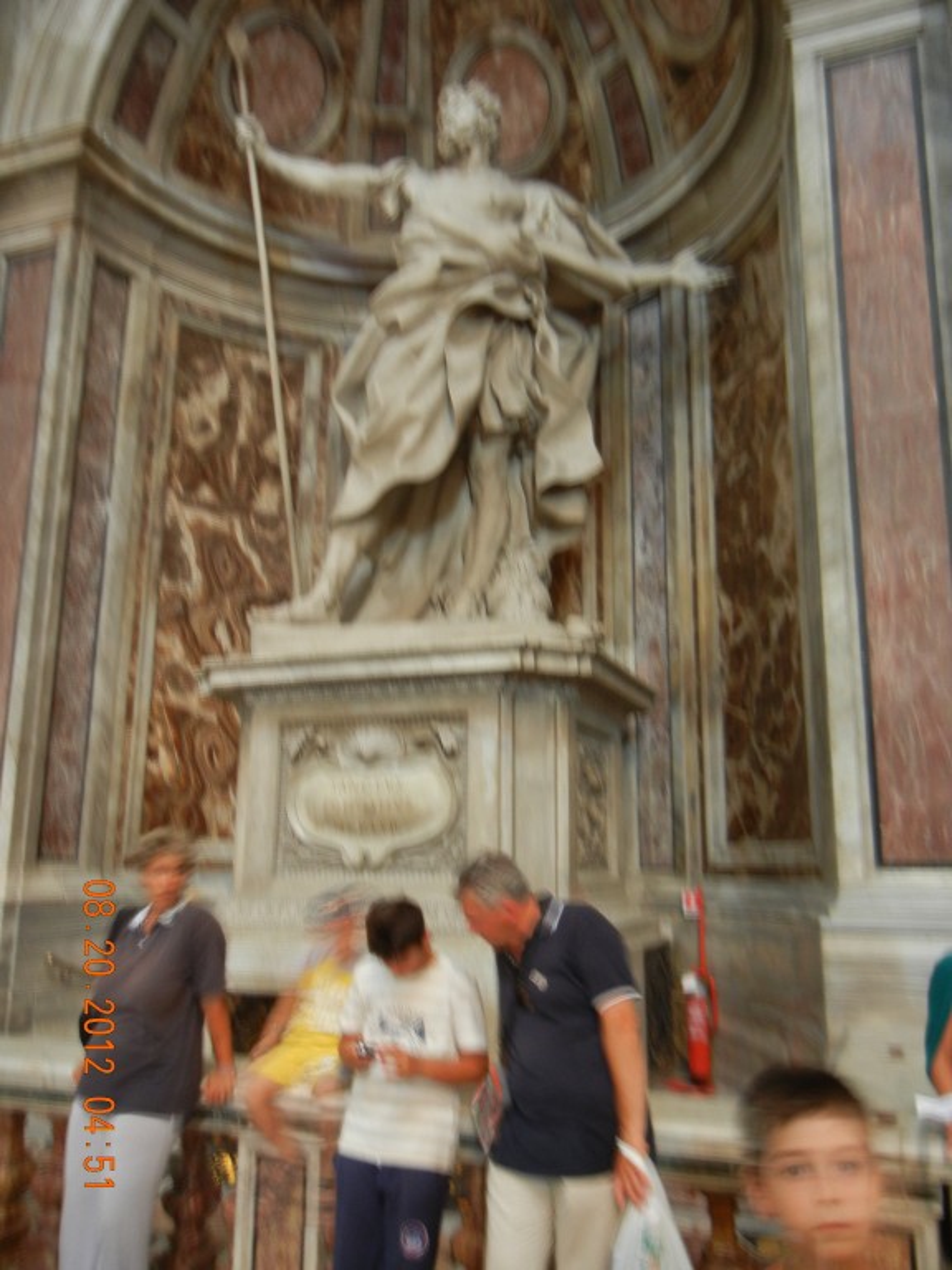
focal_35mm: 30
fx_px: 1100
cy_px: 635
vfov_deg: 60.0
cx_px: 476
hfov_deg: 46.8
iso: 248
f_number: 3.5
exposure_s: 1
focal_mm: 5.4
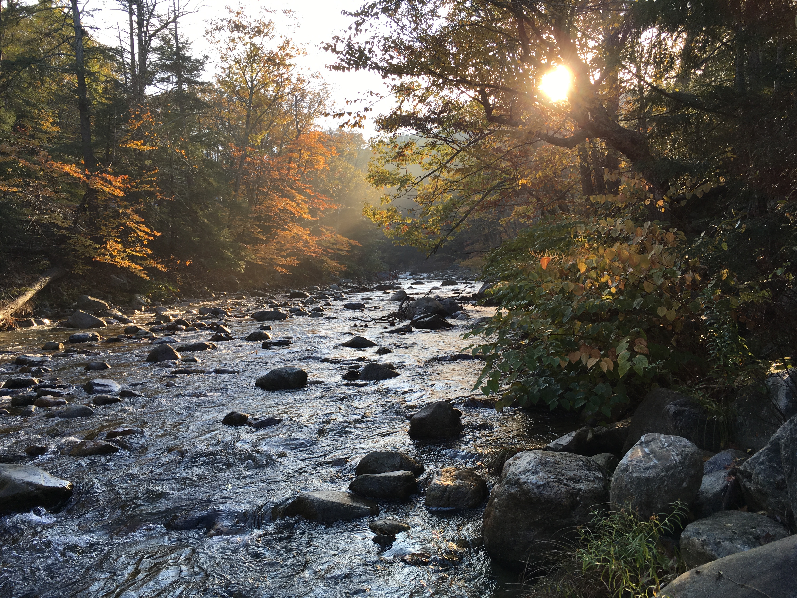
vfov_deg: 48.2
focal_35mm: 29
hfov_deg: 61.7
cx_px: 398
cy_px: 299
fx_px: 668
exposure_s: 1/238
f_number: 2.2
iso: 25
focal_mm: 4.15
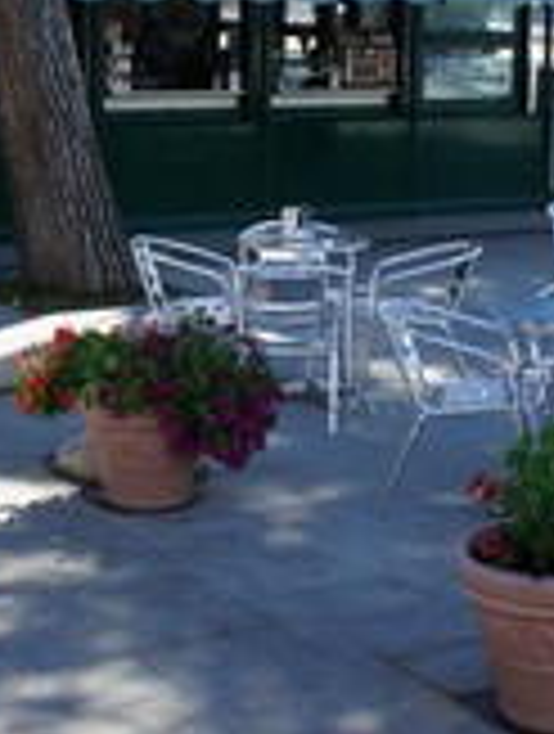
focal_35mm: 73
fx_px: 1552
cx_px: 257
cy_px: 167
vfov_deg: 26.2
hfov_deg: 20.2
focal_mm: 18
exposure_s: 1/80
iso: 200
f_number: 11
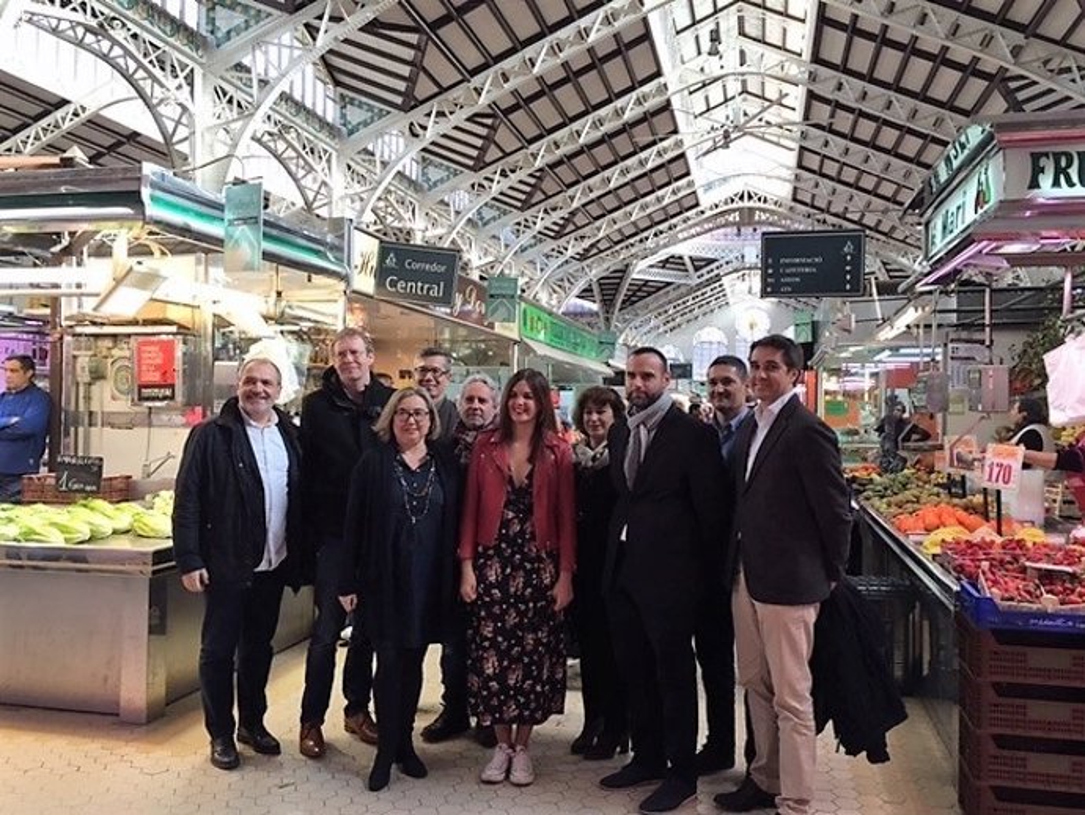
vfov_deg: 48.3
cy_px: 408
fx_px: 909
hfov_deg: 61.6
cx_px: 542
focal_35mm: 29
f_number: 2.2
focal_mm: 4.15
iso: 50
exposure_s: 1/100
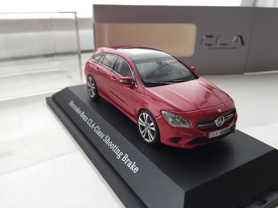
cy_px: 104
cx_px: 139
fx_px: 233
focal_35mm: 29
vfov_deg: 48.2
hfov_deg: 61.7
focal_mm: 4.15
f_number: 2.2
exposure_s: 1/100
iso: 50
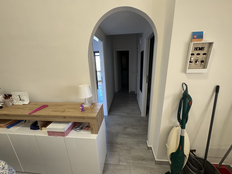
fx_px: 94
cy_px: 87
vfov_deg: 85.7
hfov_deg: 102.1
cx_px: 116
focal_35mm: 14
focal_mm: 2.22
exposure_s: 1/100
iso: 250
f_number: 2.2
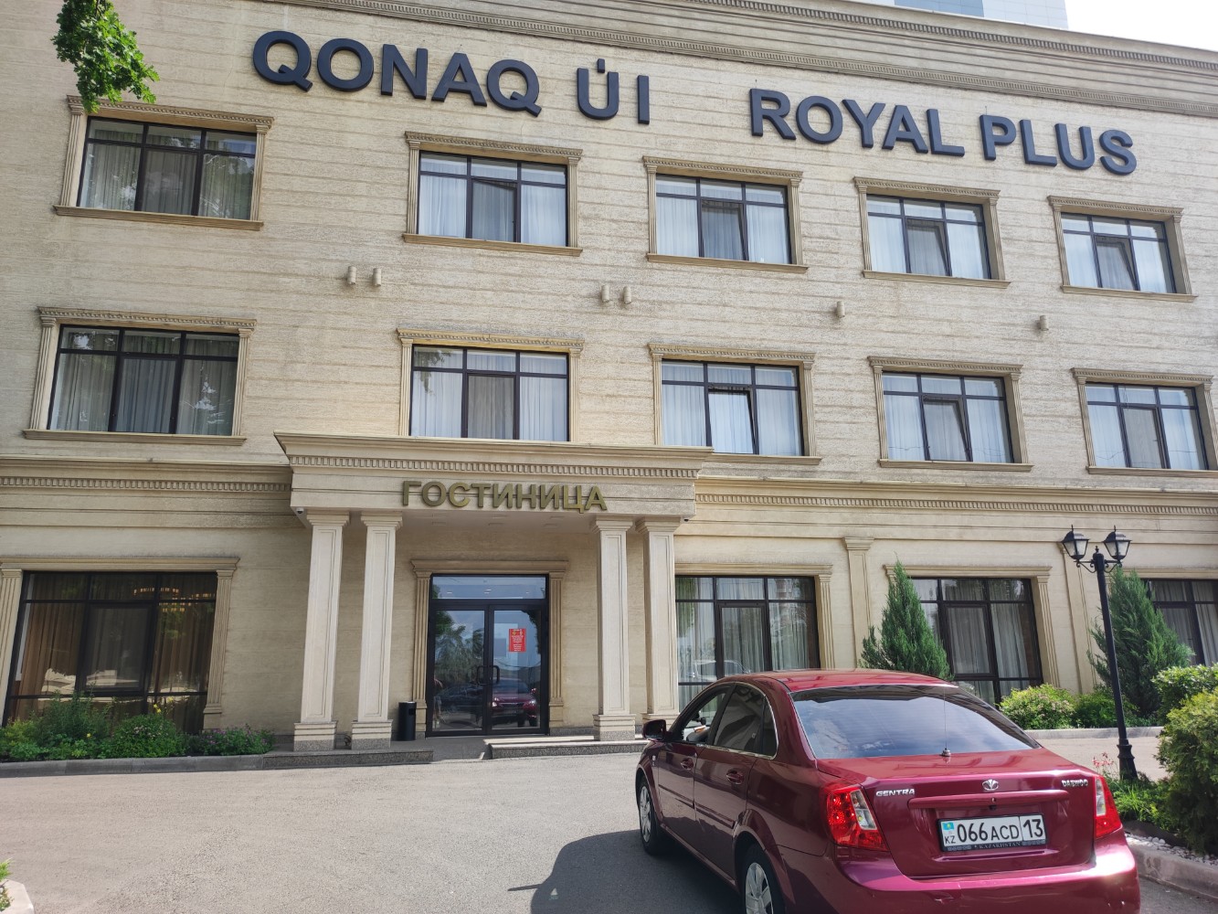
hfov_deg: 69.4
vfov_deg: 54.9
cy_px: 457
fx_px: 880
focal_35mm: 25
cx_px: 609
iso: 50
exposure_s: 1/333
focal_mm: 4.7
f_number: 1.79
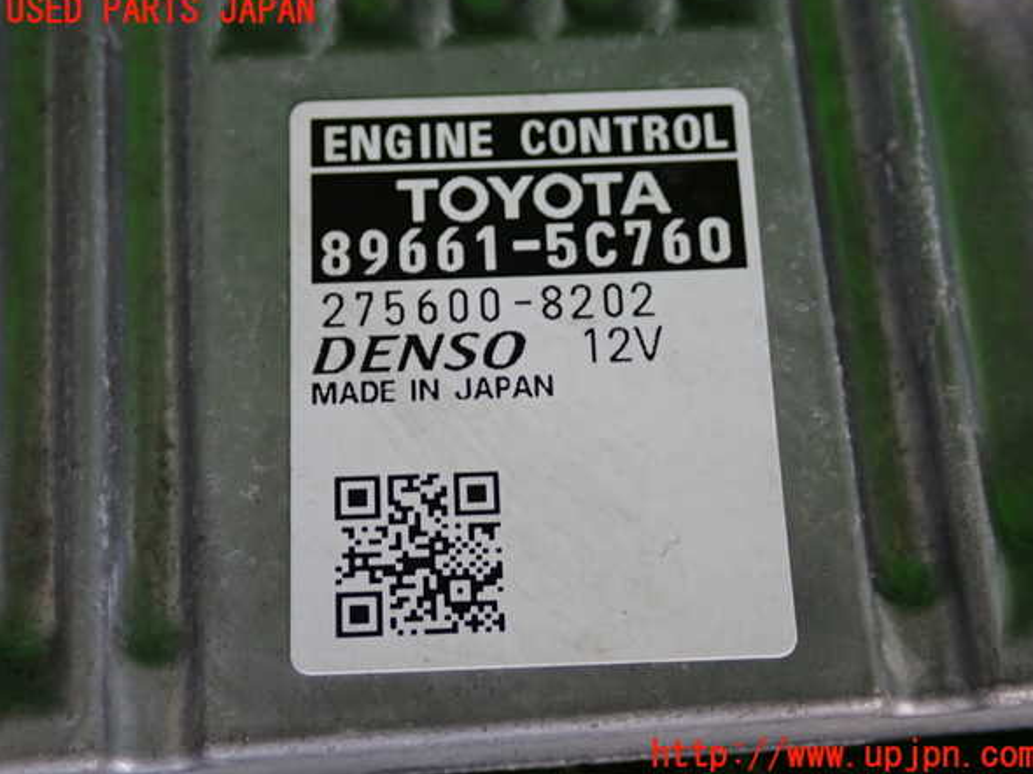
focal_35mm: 59
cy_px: 383
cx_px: 522
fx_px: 1760
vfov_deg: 24.8
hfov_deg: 32.7
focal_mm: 10.35
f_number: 3.5
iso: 250
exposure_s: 1/60
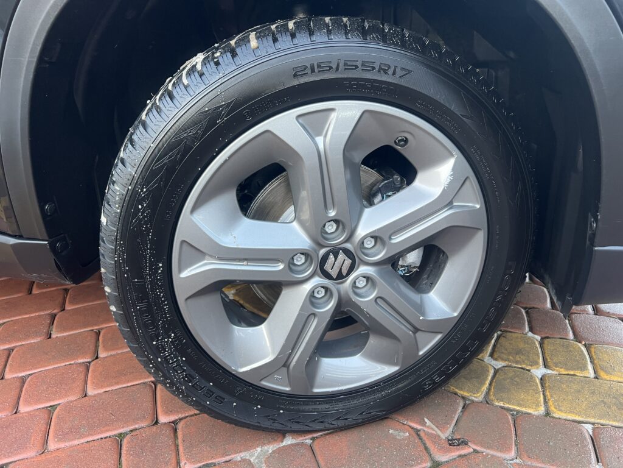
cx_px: 312
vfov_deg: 53.1
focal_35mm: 26
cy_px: 234
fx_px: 468
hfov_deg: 67.3
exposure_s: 1/50
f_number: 1.5
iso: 100
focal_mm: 5.7
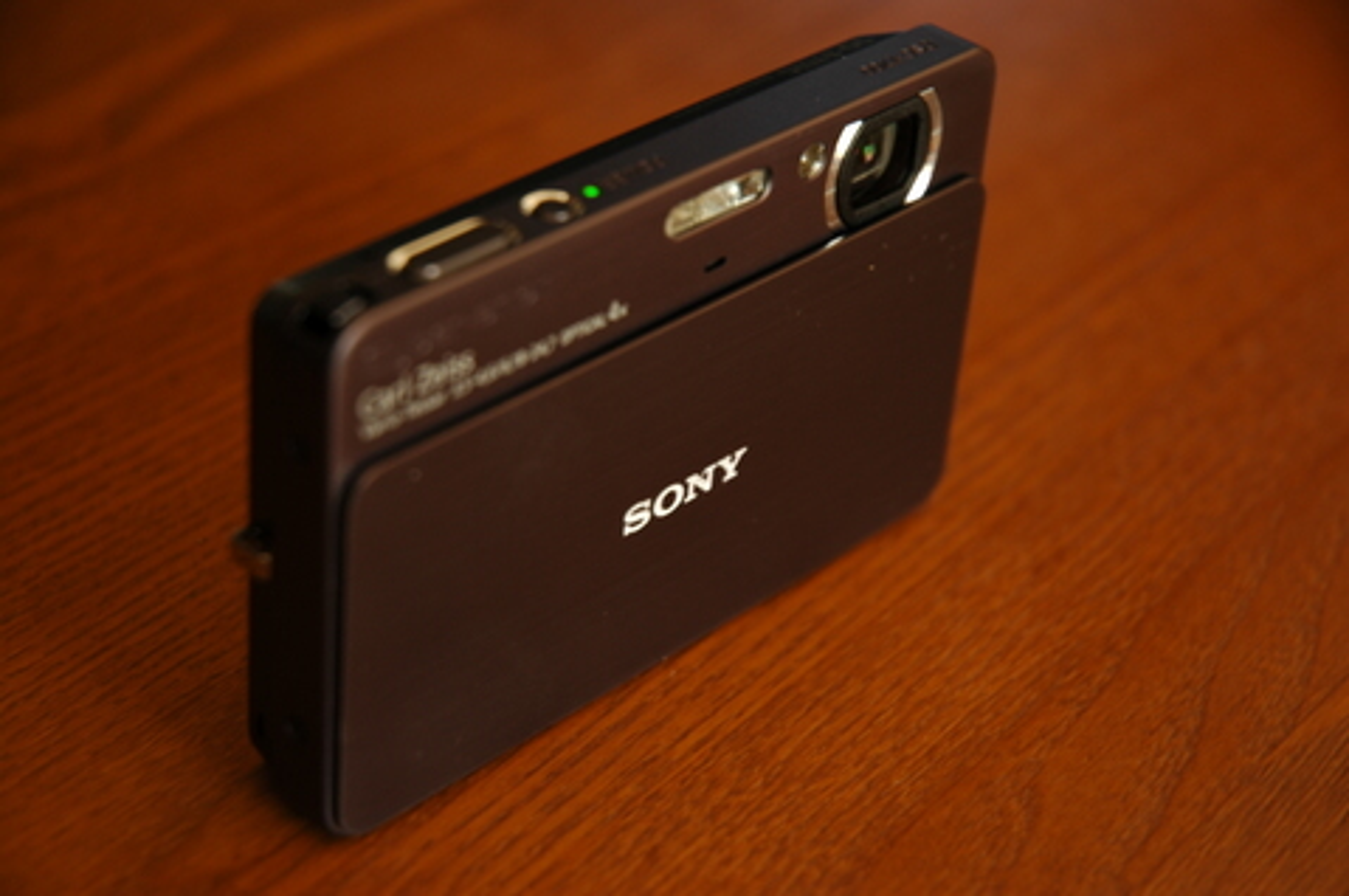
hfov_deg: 19.5
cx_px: 674
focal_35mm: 105
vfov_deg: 13.0
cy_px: 448
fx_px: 3929
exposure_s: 1/8
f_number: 4.5
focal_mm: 70
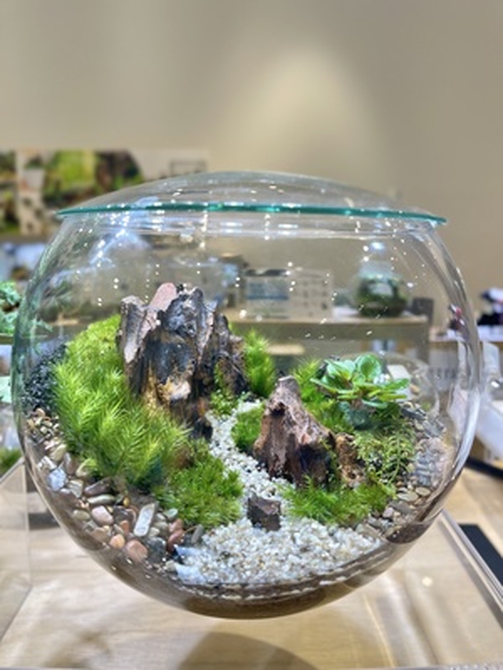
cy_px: 335
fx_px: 504
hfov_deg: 53.1
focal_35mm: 26
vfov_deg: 67.3
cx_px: 252
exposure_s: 1/100
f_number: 1.6
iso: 50
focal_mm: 5.1
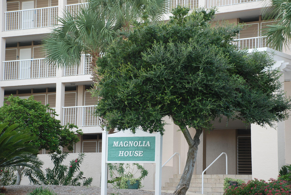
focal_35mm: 99
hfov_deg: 20.6
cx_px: 146
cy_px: 98
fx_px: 801
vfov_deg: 13.9
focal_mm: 66
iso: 250
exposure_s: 1/125
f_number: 5.3
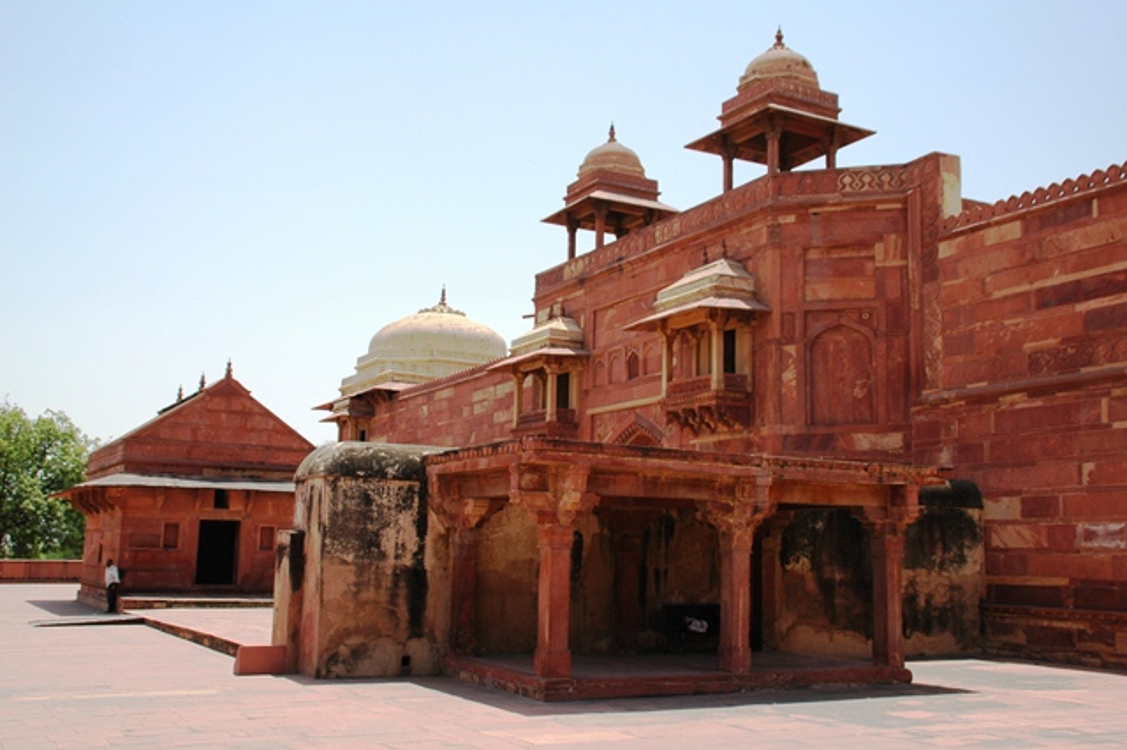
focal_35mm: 38
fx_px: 1173
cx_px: 564
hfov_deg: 51.3
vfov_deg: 35.5
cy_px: 375
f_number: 10
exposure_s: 1/250
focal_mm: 25
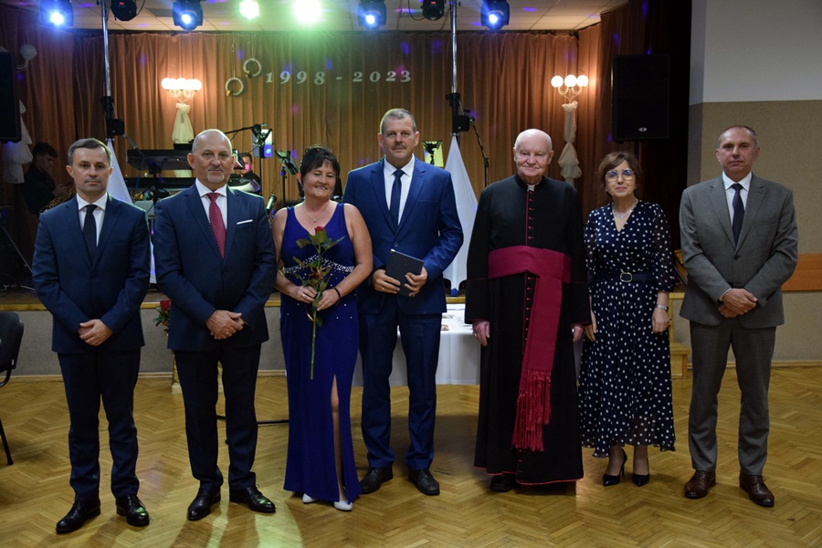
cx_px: 411
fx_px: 890
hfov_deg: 49.6
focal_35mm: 39
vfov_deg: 34.2
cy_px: 274
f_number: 4
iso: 2800
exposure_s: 1/100
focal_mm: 26
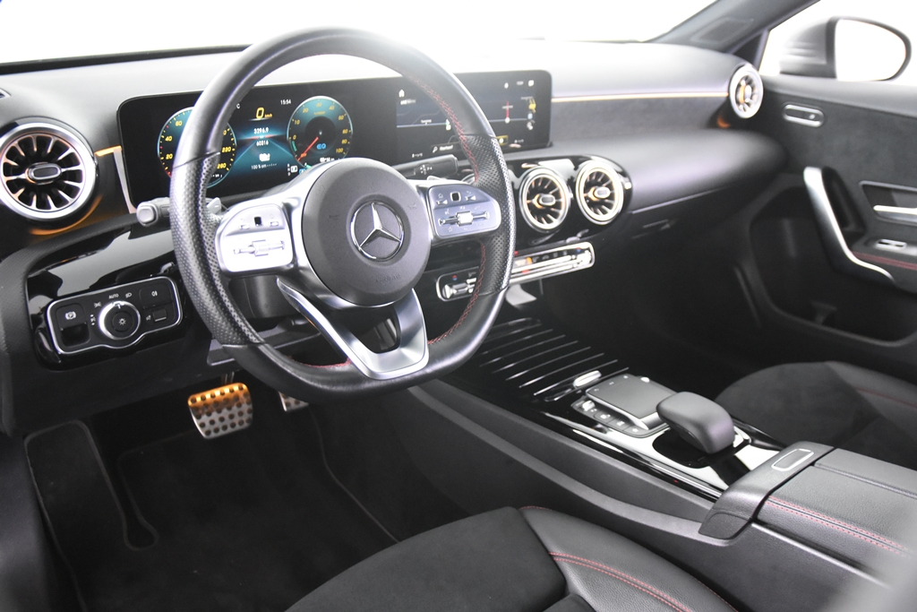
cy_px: 306
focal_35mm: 33
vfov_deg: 40.0
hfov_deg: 57.2
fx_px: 841
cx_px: 458
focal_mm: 22
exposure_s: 1/30
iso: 5000
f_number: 3
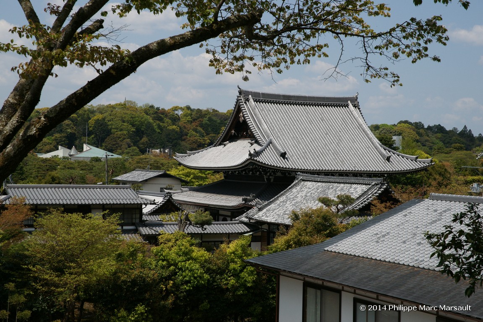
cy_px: 161
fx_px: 939
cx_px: 242
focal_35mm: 70
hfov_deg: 28.8
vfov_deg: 19.5
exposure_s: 1/640
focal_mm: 70
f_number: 11
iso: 400
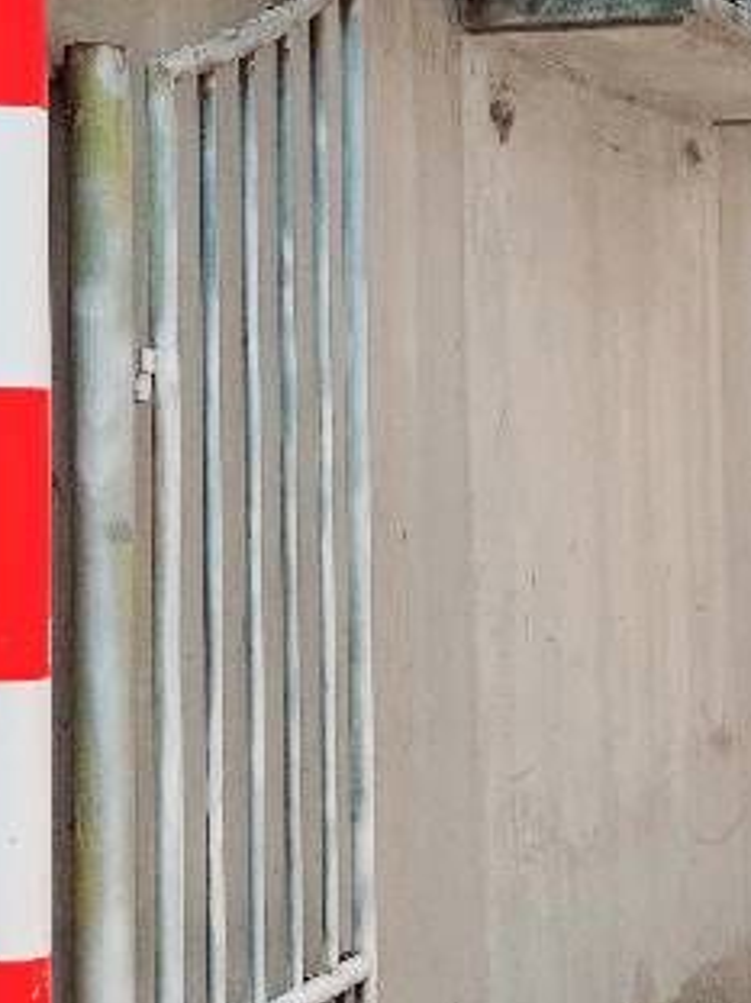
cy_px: 358
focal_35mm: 79
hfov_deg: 18.6
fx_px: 2287
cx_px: 309
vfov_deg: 24.6
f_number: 1.8
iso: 40
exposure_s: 1/370
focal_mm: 5.23
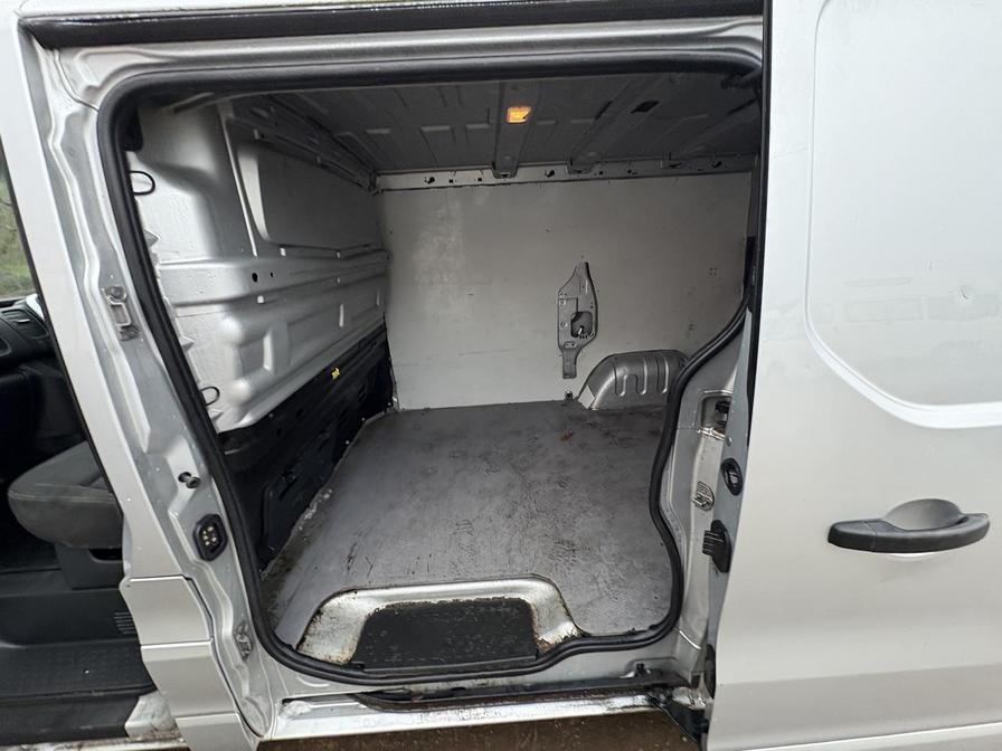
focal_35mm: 14
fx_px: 405
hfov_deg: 102.1
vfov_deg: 85.7
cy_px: 376
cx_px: 501
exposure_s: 1/99
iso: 125
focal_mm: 2.22
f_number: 2.2
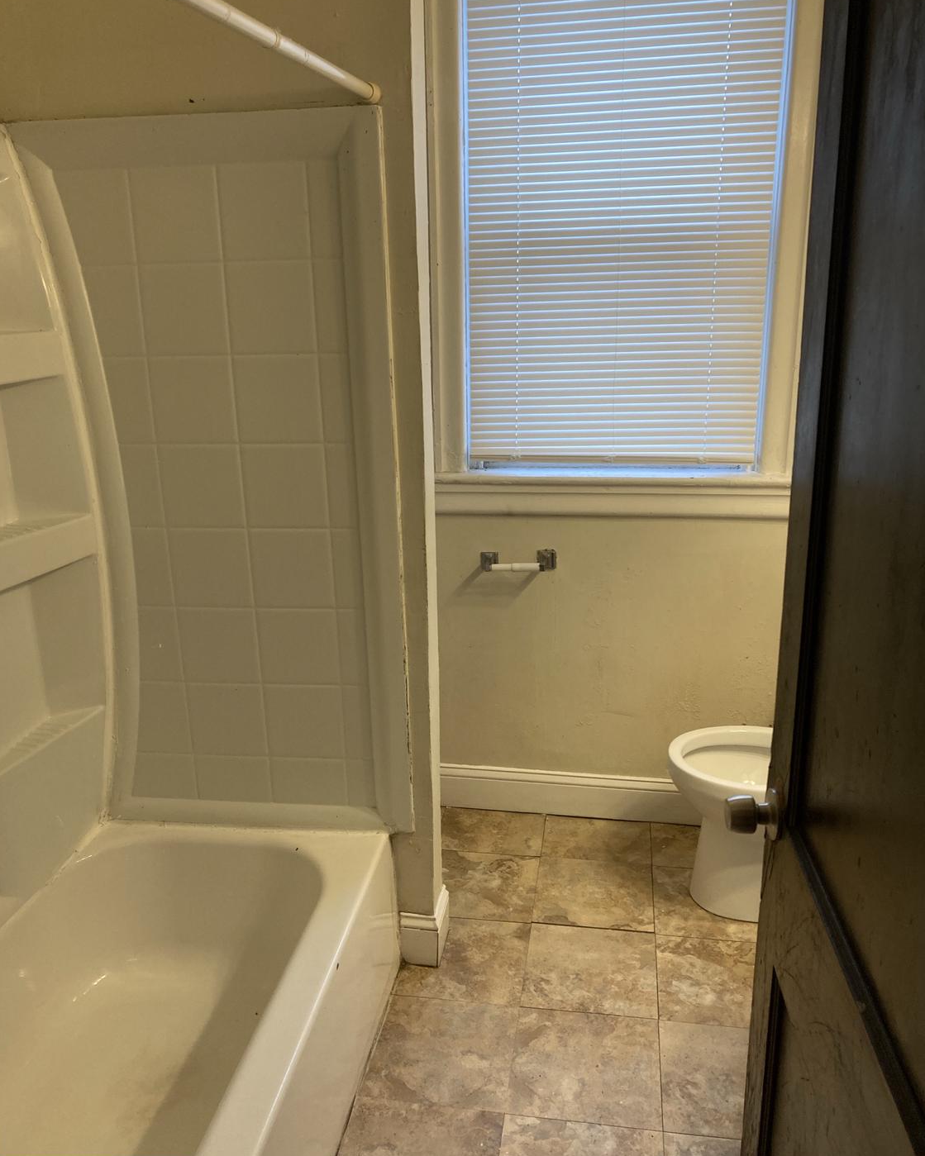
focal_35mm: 30
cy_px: 597
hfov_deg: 48.5
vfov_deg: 58.8
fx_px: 1027
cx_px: 455
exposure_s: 1/60
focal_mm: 3.99
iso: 64
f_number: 1.8
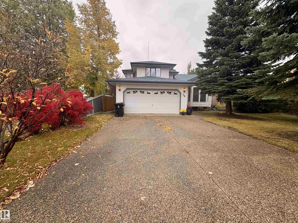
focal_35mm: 14
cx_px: 149
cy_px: 112
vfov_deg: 85.7
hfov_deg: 102.1
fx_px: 121
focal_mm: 2.22
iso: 64
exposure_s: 1/311
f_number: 2.2
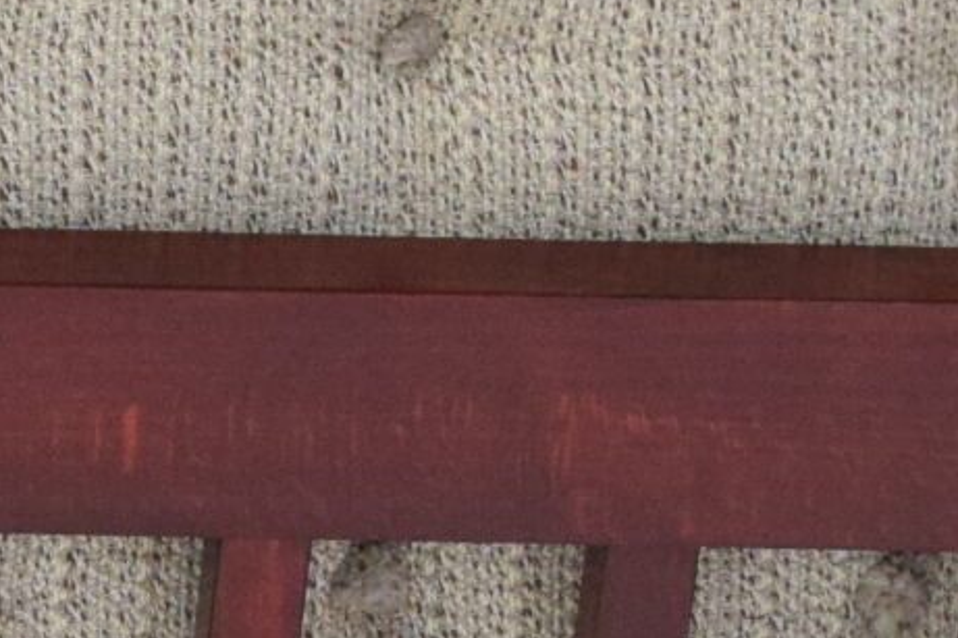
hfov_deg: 6.6
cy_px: 397
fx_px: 8040
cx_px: -1052
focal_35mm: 302
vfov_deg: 4.5
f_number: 7.1
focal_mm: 31
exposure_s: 1/200
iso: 1600
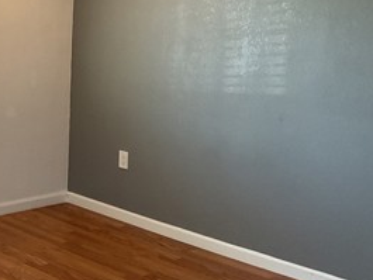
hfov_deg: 25.6
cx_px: -42
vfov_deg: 20.8
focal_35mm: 70
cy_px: 63
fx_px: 755
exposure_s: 1/60
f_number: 1.8
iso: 64
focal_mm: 3
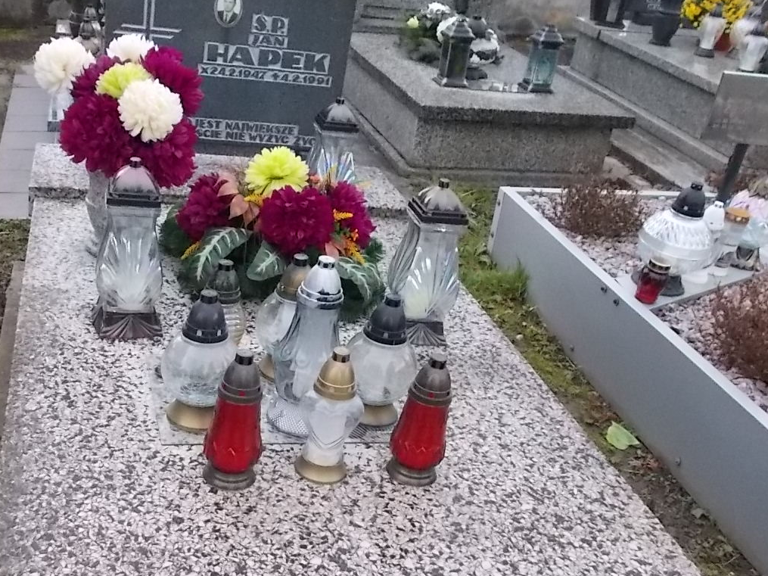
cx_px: 286
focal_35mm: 41
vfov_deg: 35.1
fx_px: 910
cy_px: 331
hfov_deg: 45.4
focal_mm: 4.6
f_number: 3.2
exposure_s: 1/500
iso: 400
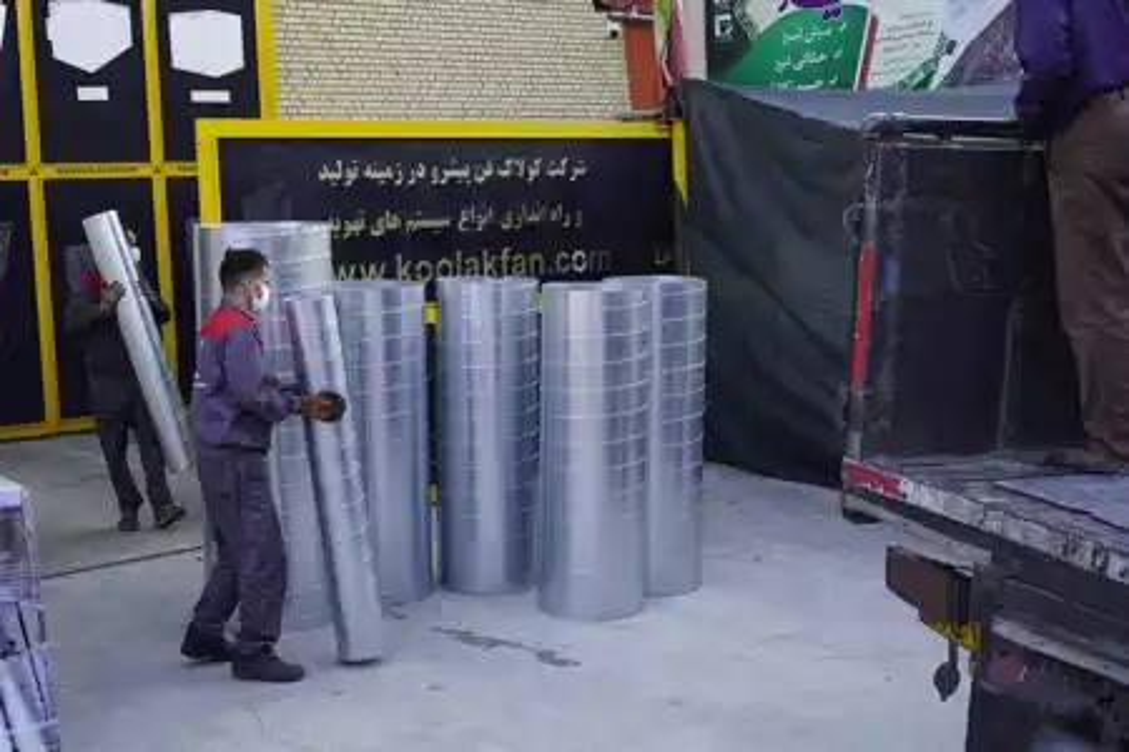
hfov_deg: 39.6
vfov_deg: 27.0
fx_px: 1568
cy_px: 376
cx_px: 564
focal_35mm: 50
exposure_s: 1/160
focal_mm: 50
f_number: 8
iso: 800
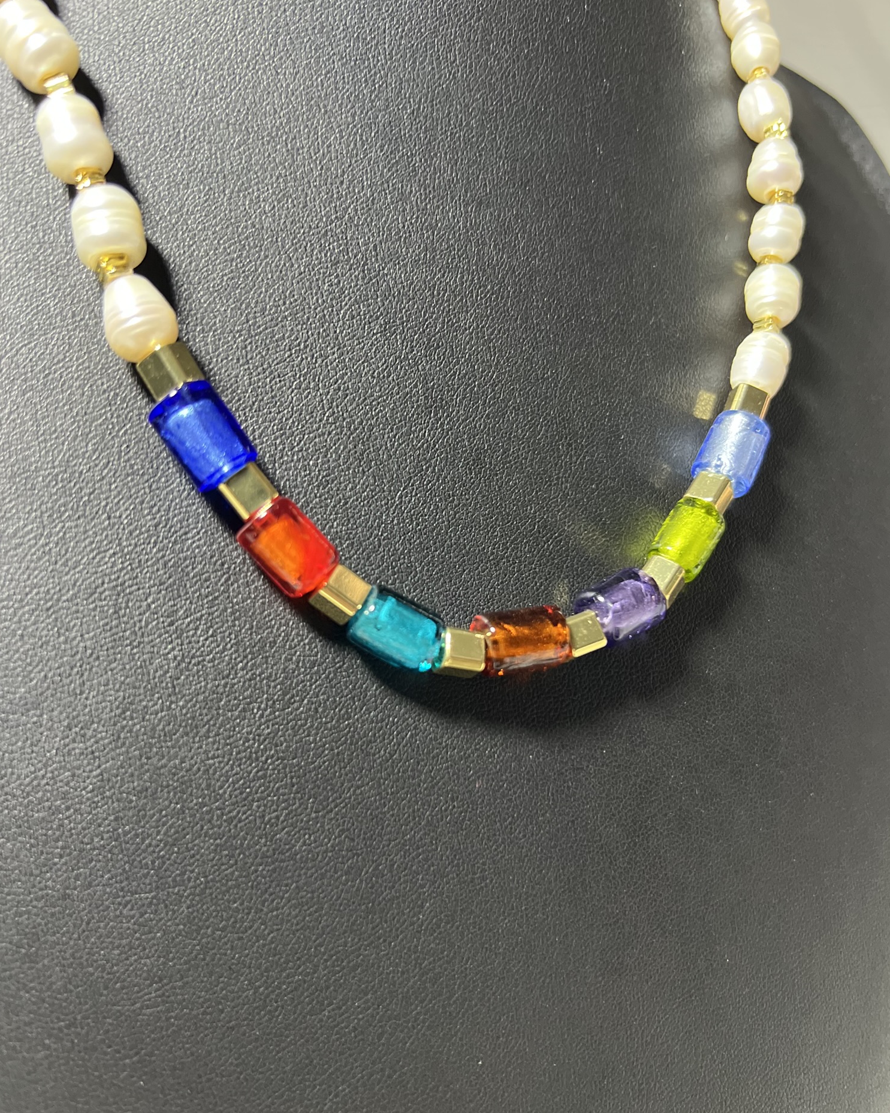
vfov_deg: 62.2
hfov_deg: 51.5
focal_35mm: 28
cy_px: 582
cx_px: 438
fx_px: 922
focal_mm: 5.7
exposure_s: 1/50
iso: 500
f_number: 1.5
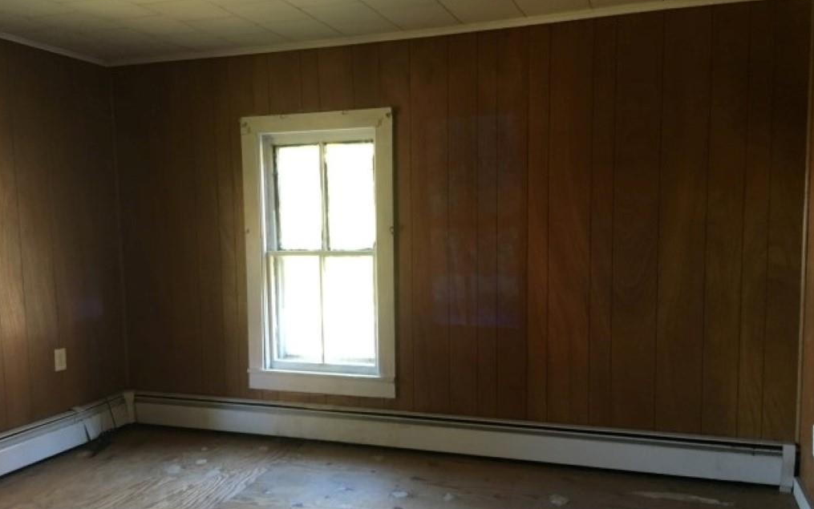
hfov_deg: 61.2
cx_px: 407
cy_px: 302
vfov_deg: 40.5
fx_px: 688
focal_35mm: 31
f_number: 2.2
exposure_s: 1/30
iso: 160
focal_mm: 4.15
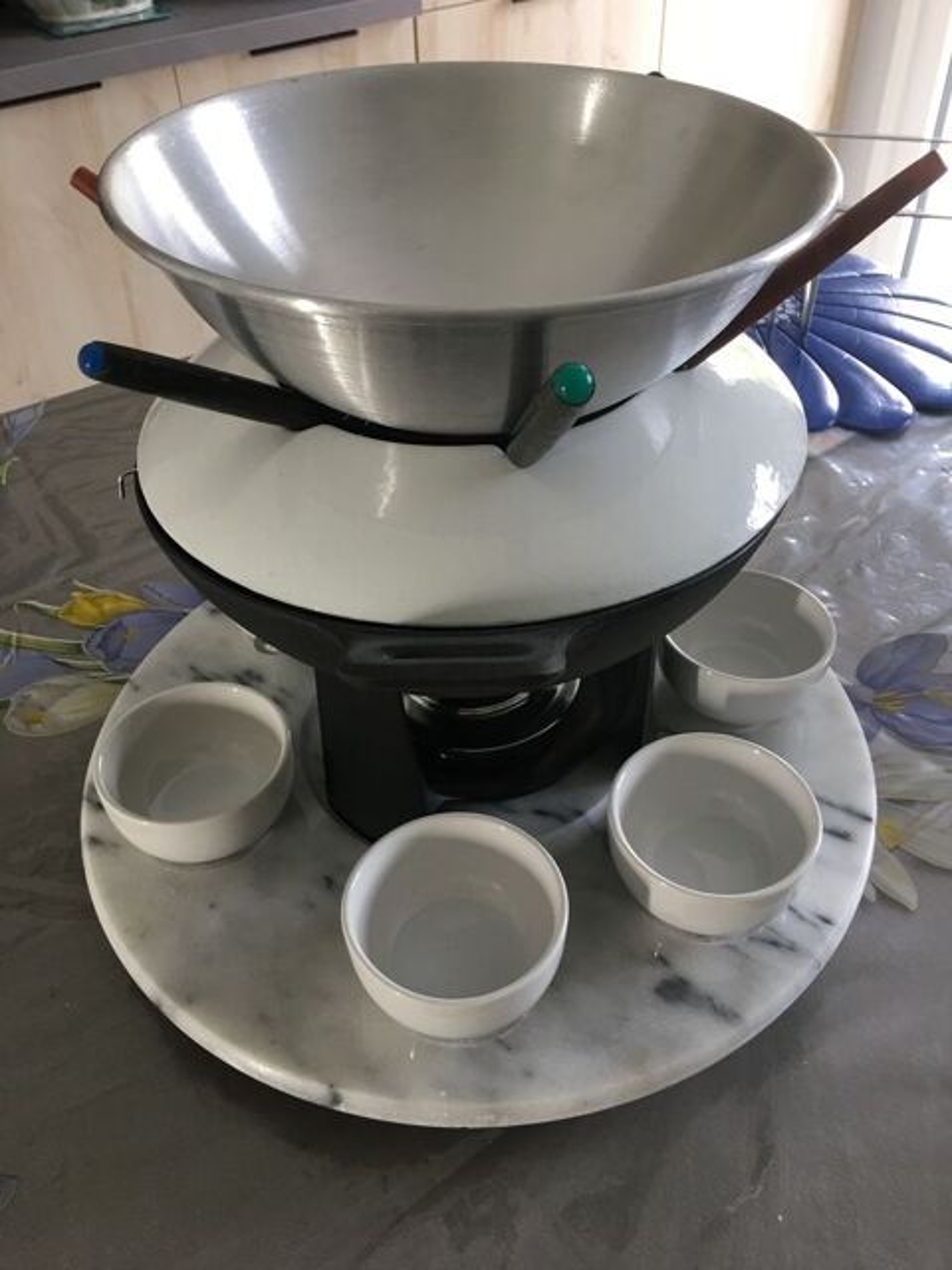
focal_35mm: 29
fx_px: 1063
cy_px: 635
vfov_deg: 61.7
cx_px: 476
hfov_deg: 48.2
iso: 40
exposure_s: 1/17
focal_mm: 4.15
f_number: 2.2
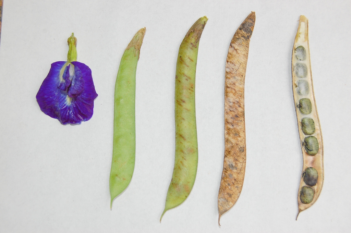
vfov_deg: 22.6
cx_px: 176
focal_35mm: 60
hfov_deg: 33.4
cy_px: 116
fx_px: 584
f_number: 8
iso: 450
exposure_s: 1/250
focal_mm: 40
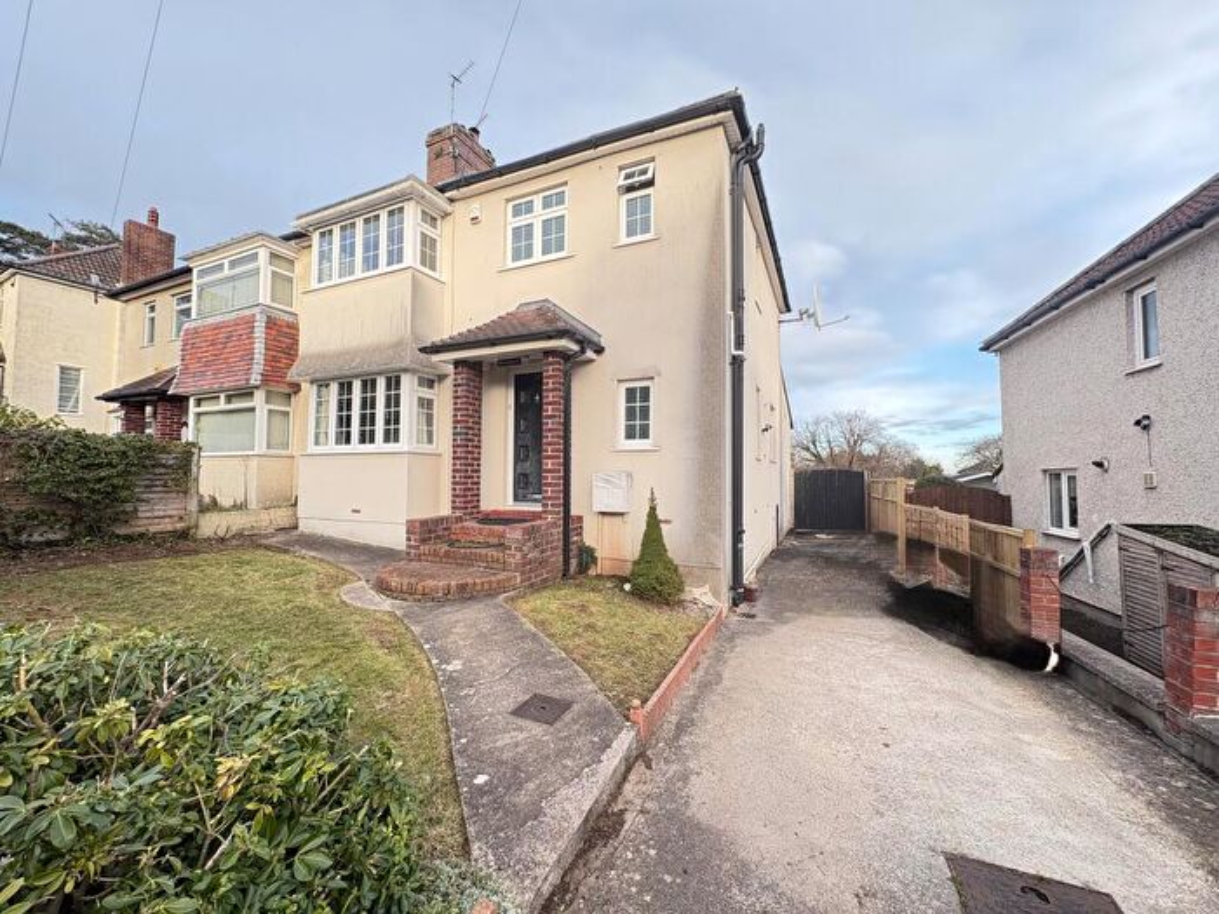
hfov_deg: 102.1
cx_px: 610
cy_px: 457
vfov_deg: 85.7
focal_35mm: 14
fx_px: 493
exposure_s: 1/120
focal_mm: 2.22
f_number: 2.2
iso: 40
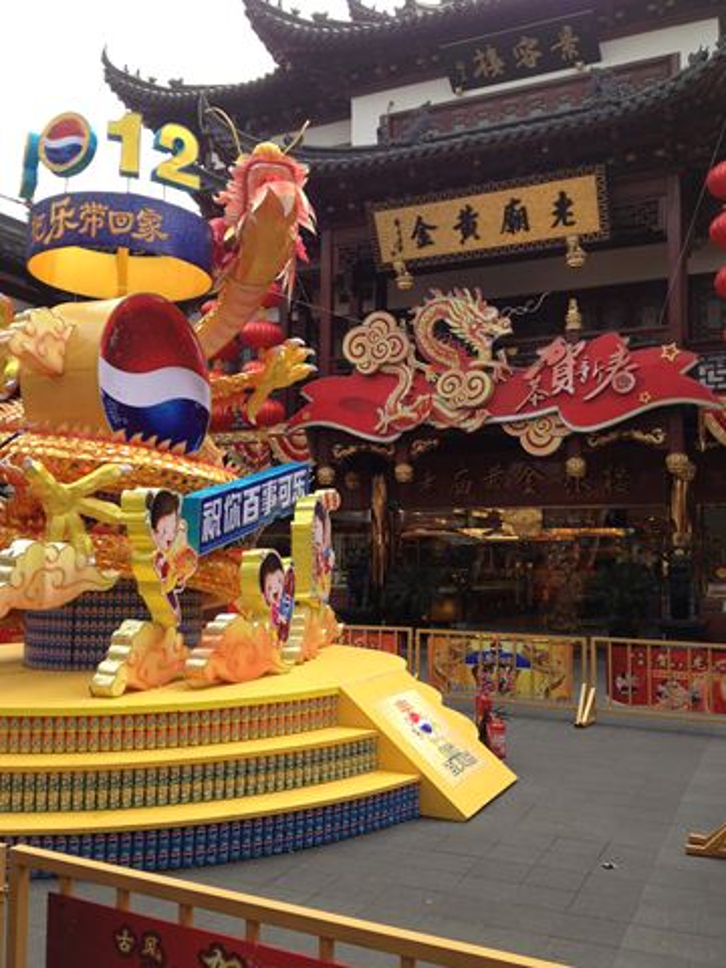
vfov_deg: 52.6
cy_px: 484
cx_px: 363
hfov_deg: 40.7
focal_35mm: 35
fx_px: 979
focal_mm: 4.28
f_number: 2.4
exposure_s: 1/391
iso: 64
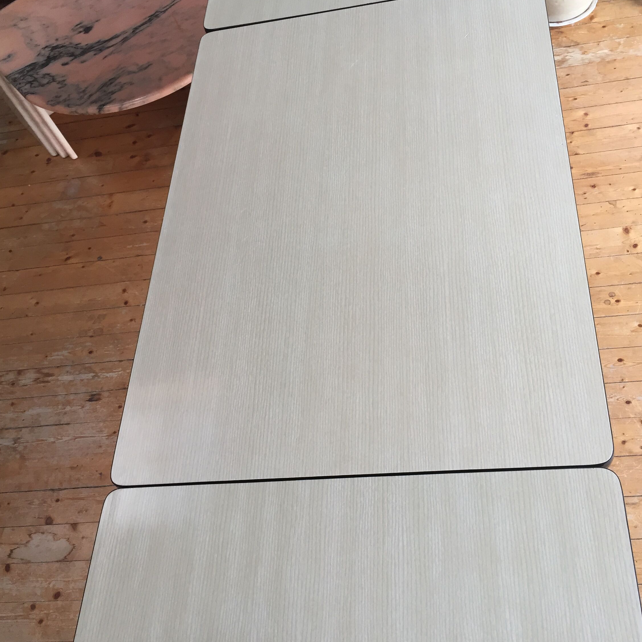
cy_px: 306
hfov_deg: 44.9
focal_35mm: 37
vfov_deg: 44.9
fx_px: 776
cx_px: 339
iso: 32
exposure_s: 1/33
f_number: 2.2
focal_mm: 4.15
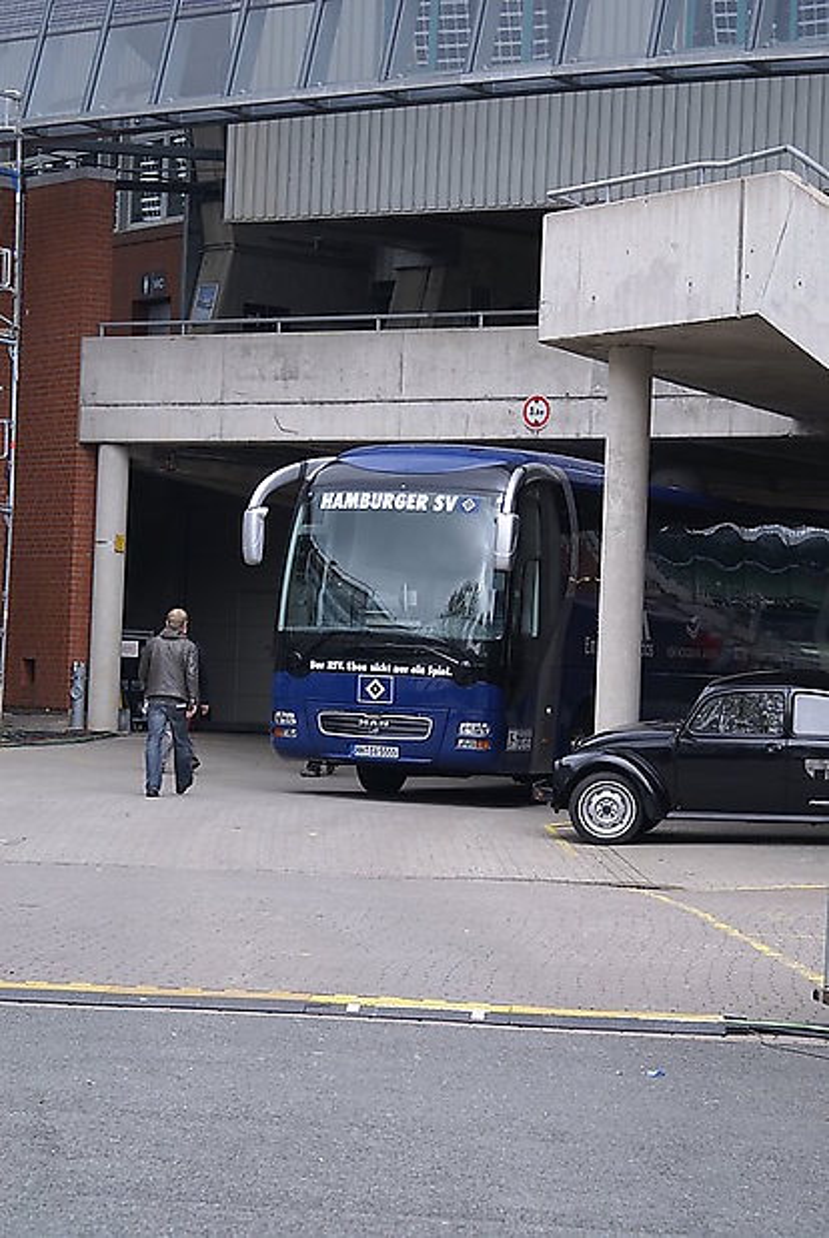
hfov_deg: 13.1
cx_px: 414
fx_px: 3614
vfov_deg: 19.4
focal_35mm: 105
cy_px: 619
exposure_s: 1/160
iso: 160
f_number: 6.3
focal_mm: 70
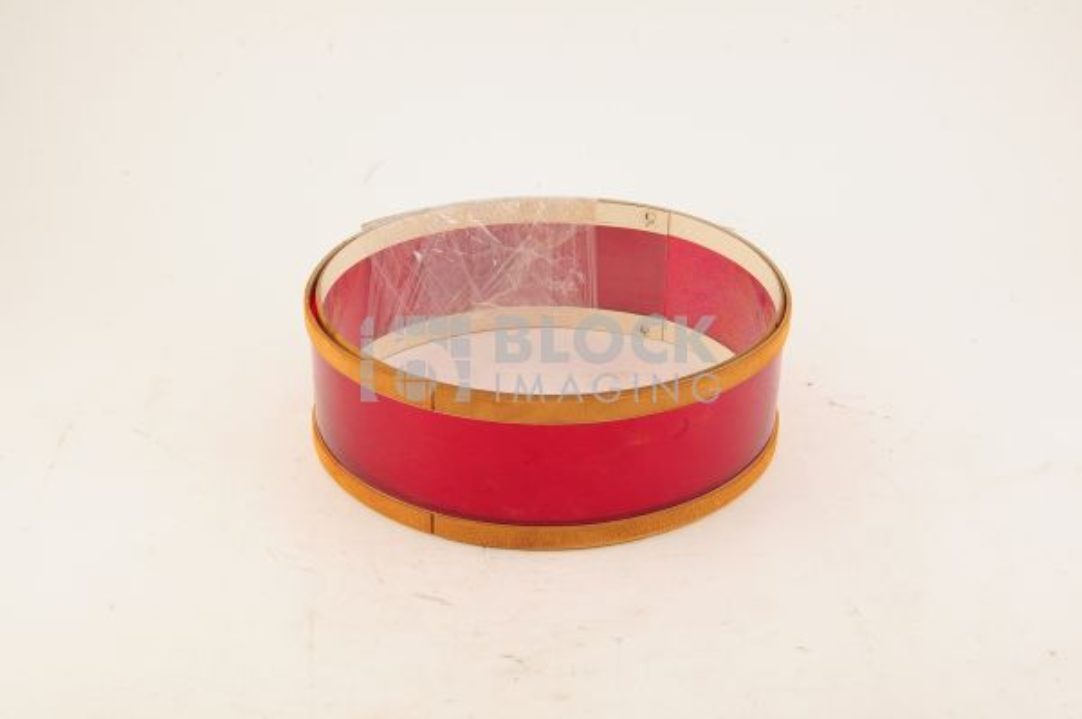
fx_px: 1502
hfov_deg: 39.6
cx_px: 541
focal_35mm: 50
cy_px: 360
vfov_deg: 26.9
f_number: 13
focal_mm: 50
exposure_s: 1/125
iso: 1600
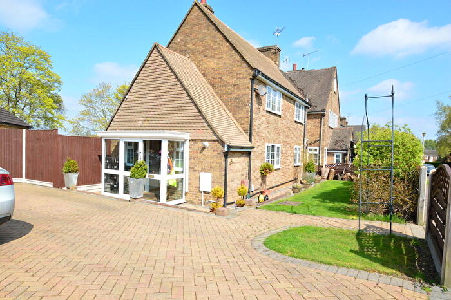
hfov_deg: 81.2
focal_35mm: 21
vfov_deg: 59.4
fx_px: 263
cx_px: 226
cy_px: 150
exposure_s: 1/160
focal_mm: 14
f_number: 11
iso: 200
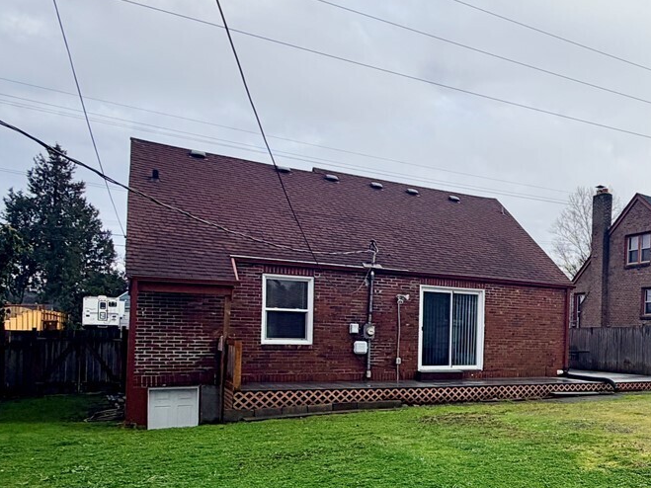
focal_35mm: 34
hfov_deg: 43.6
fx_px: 639
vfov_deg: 41.0
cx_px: 692
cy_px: 346
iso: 20
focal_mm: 2.22
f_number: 2.2
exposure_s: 1/1285
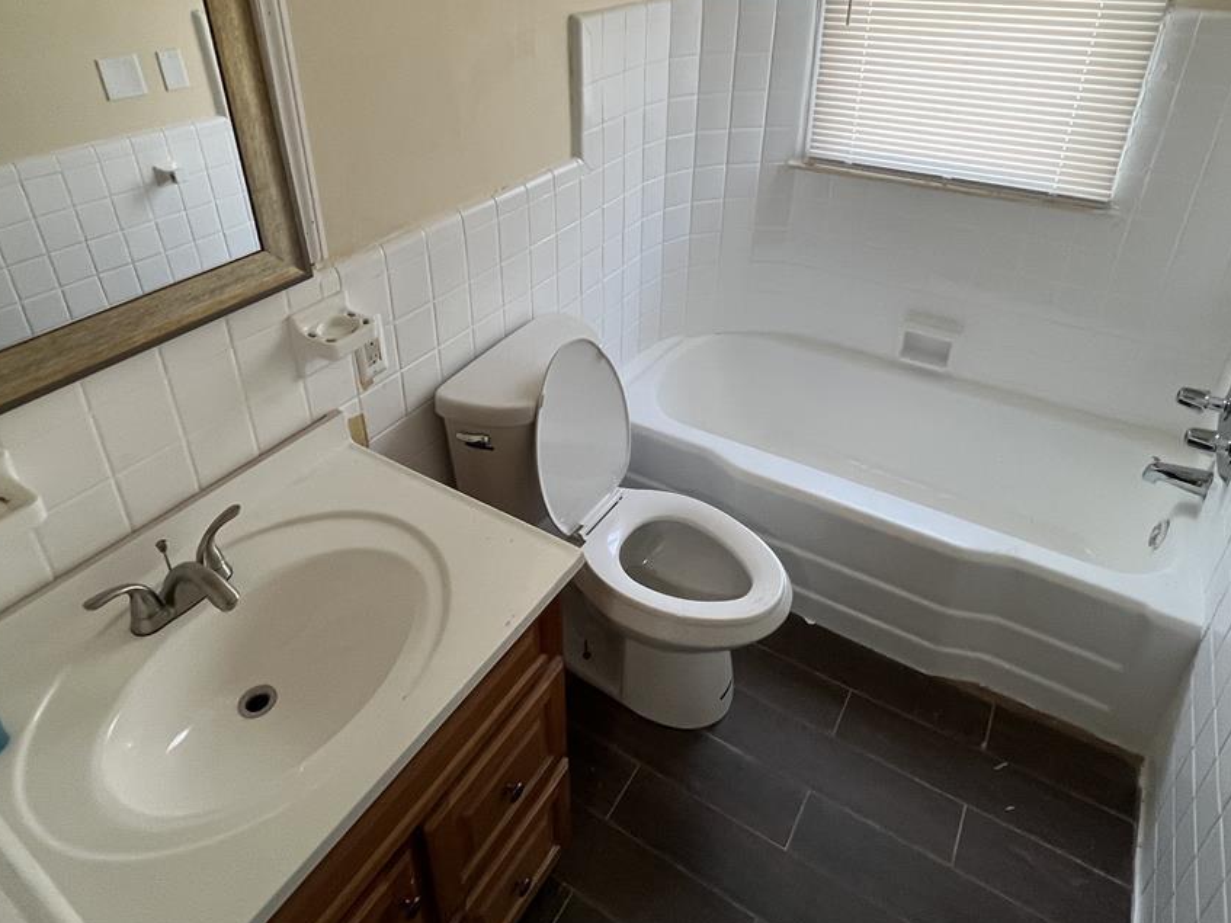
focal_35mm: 21
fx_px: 747
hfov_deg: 79.0
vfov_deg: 62.0
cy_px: 315
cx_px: 602
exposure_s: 1/120
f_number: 1.8
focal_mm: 1.57
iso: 250
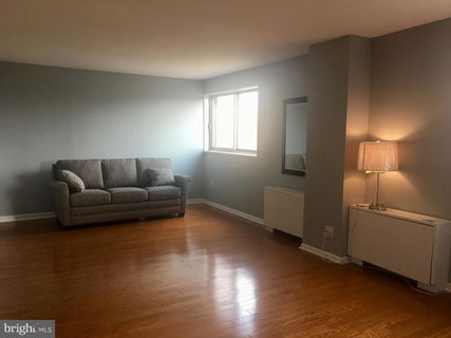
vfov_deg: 48.2
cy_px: 169
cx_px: 226
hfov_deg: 61.7
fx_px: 378
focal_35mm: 29
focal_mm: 4.15
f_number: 2.2
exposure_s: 1/40
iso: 32
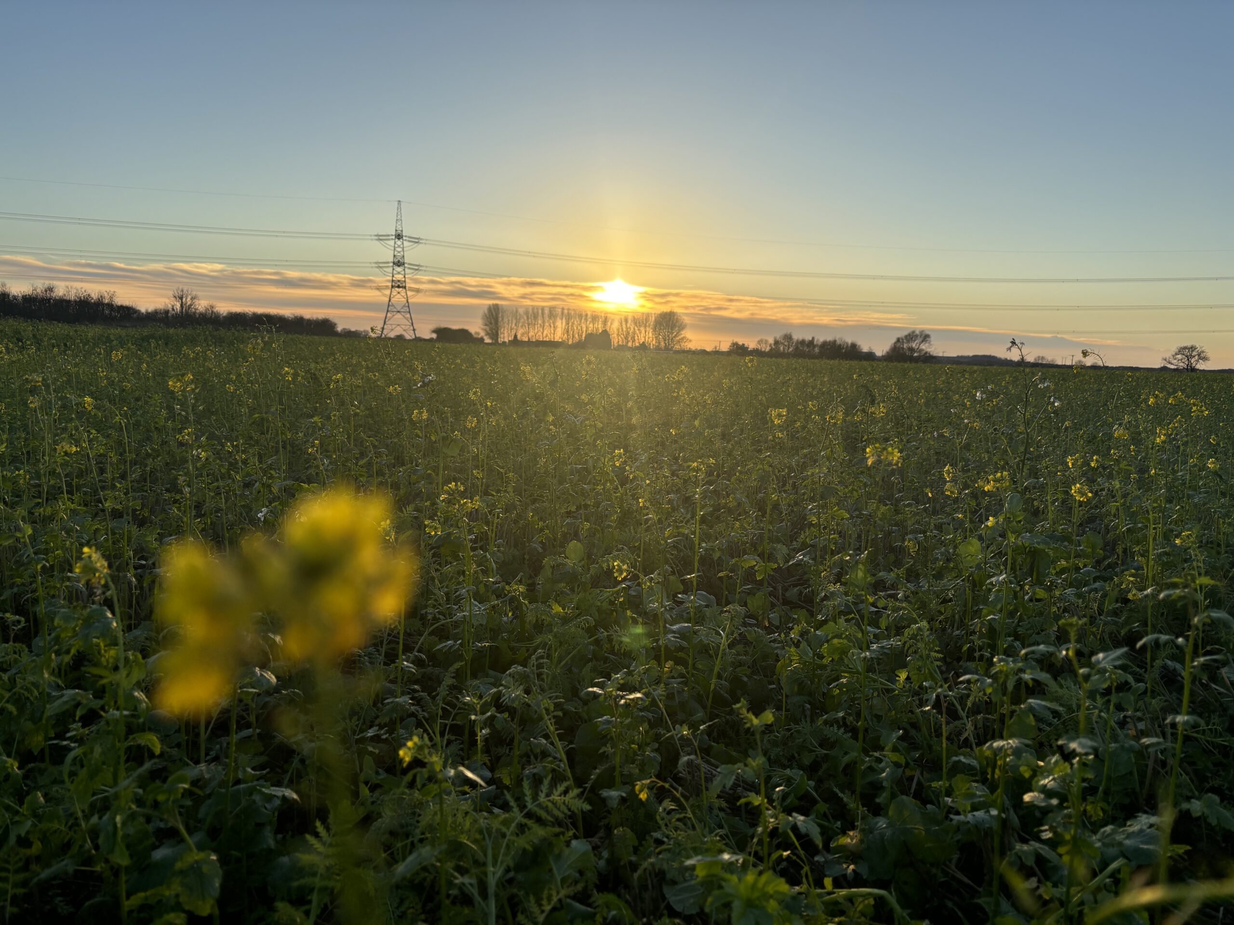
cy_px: 462
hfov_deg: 67.3
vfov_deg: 53.1
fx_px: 927
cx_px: 617
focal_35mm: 26
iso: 50
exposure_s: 1/1751
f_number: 1.6
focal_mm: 5.96
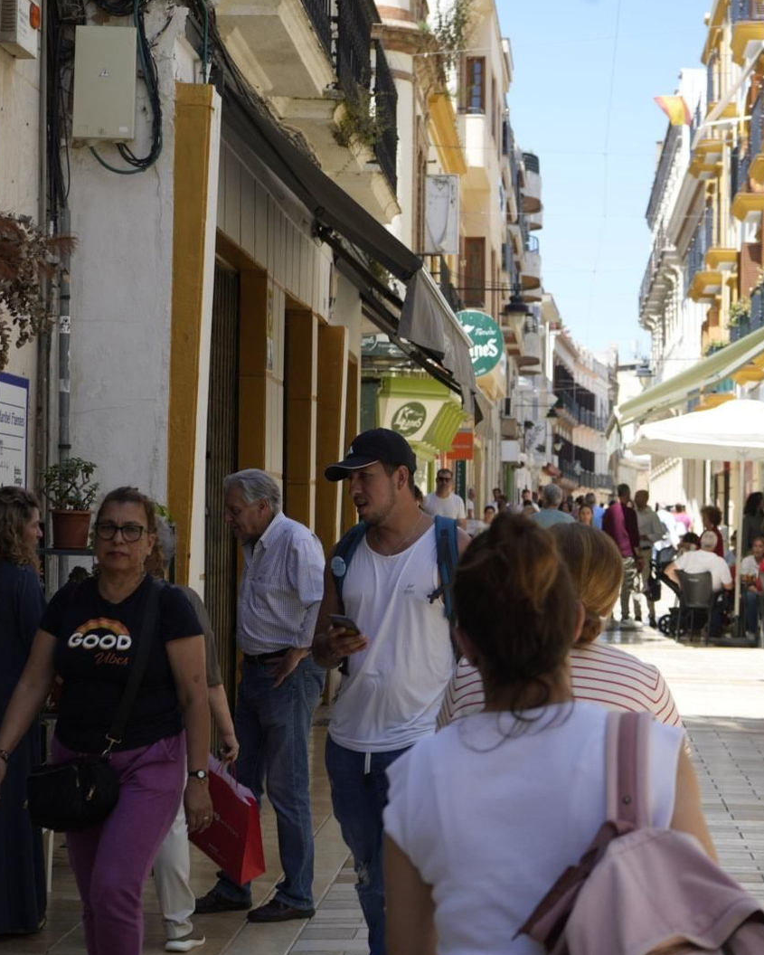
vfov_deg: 25.7
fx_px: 2091
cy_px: 480
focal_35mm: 74
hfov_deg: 20.7
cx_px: 452
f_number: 5.6
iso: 100
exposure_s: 1/250
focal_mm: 52
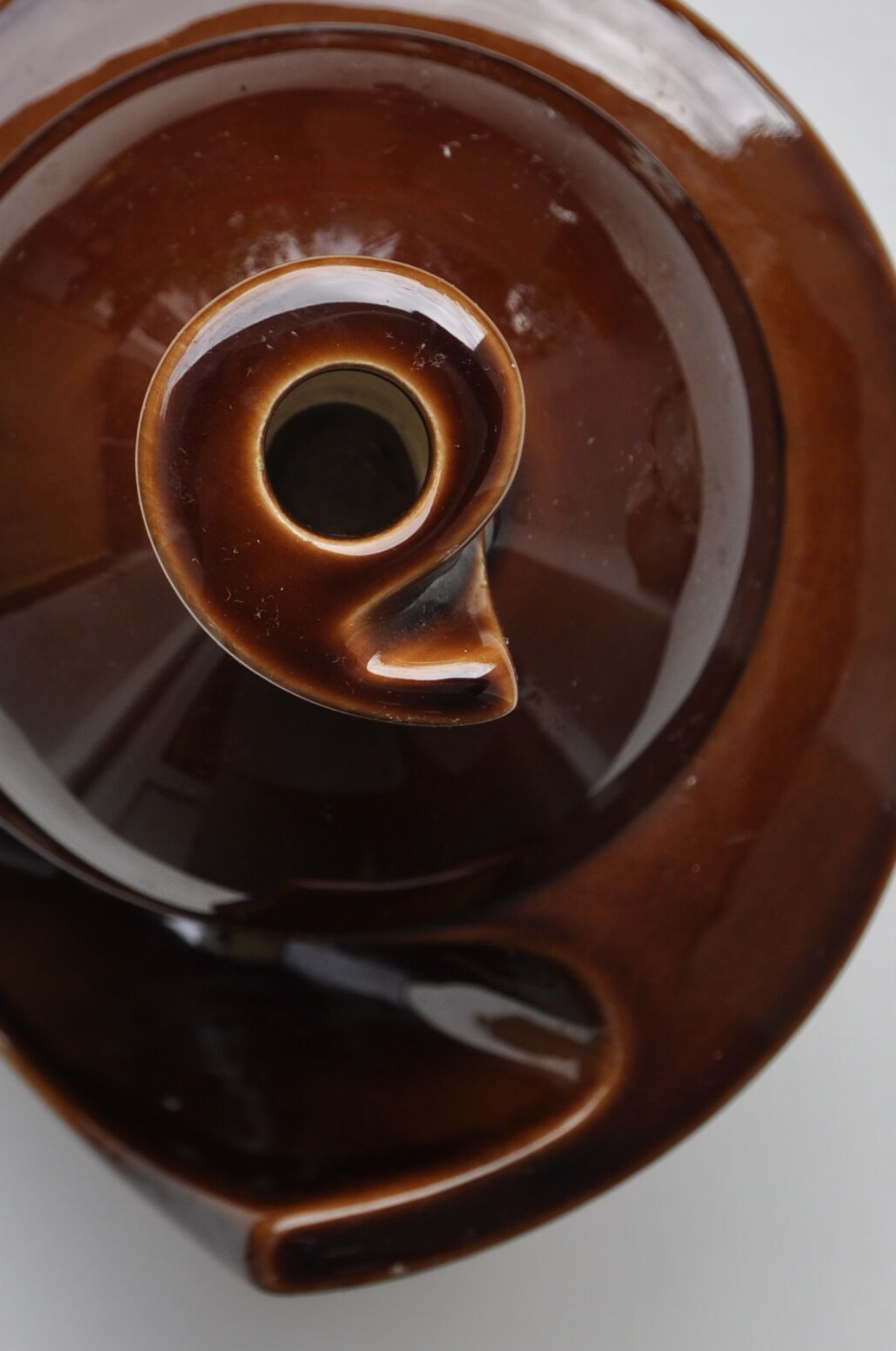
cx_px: 317
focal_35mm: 130
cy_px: 591
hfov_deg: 10.5
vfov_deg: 15.8
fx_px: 4867
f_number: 7.1
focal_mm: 42
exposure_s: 1/200
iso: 200
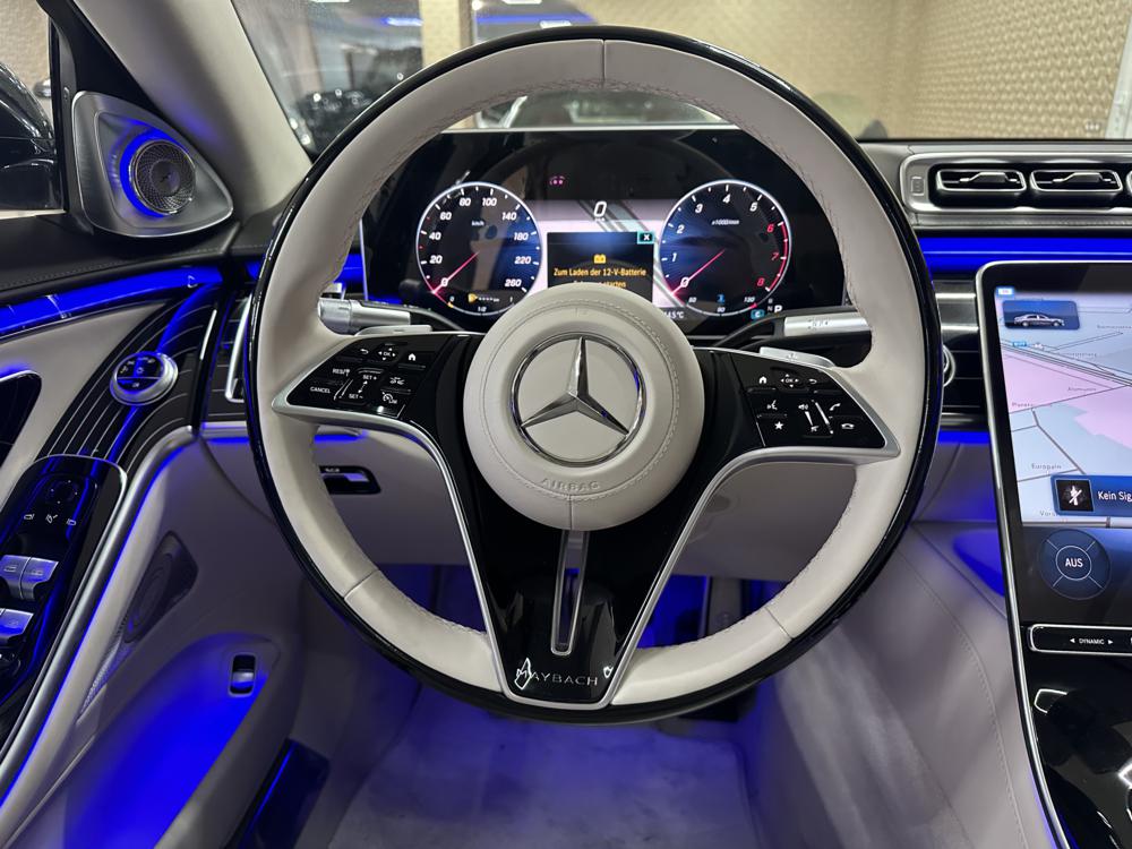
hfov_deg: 71.6
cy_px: 424
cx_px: 566
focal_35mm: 24
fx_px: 785
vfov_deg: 56.8
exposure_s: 1/54
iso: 500
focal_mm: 6.86
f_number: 1.78
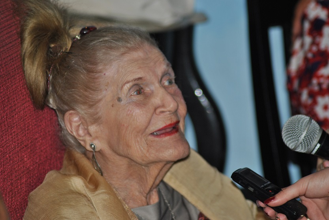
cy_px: 110
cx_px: 164
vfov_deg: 6.8
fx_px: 1852
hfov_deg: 10.2
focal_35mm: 202
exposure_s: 1/60
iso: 200
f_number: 4.2
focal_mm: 135
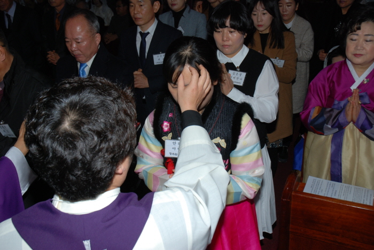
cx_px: 187
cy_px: 125
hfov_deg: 51.2
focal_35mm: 38
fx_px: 390
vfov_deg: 35.6
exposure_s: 1/60
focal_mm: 25
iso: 200
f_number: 8
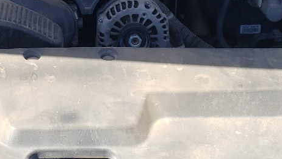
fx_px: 733
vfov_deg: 12.1
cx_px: 82
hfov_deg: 21.6
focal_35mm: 98
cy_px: -21
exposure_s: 1/1111
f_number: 1.5
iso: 50
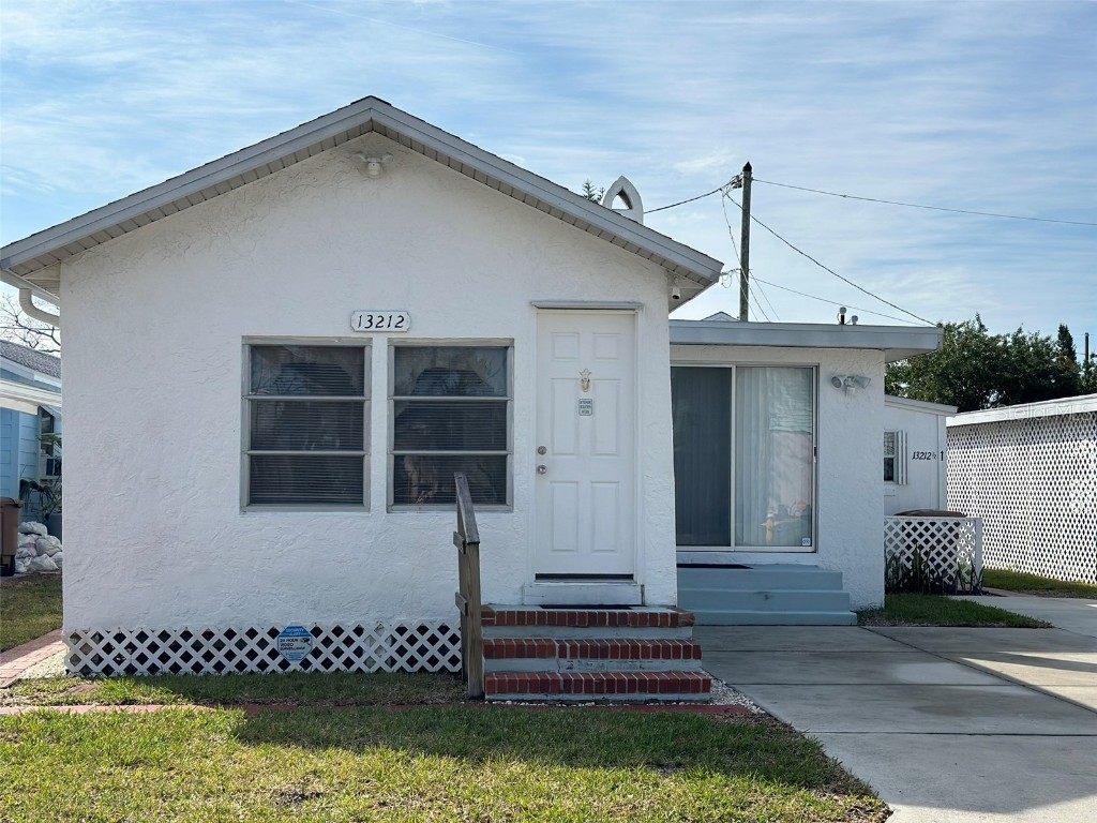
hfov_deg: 39.7
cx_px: 548
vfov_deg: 30.3
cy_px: 412
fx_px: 1521
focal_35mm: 48
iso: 100
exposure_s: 1/7634
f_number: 1.78
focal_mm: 6.86
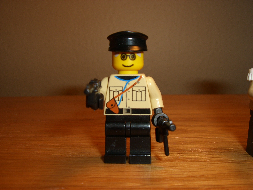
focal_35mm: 38
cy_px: 95
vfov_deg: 37.7
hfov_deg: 49.0
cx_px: 126
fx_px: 278
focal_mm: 6.2
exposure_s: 1/60
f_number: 4.3
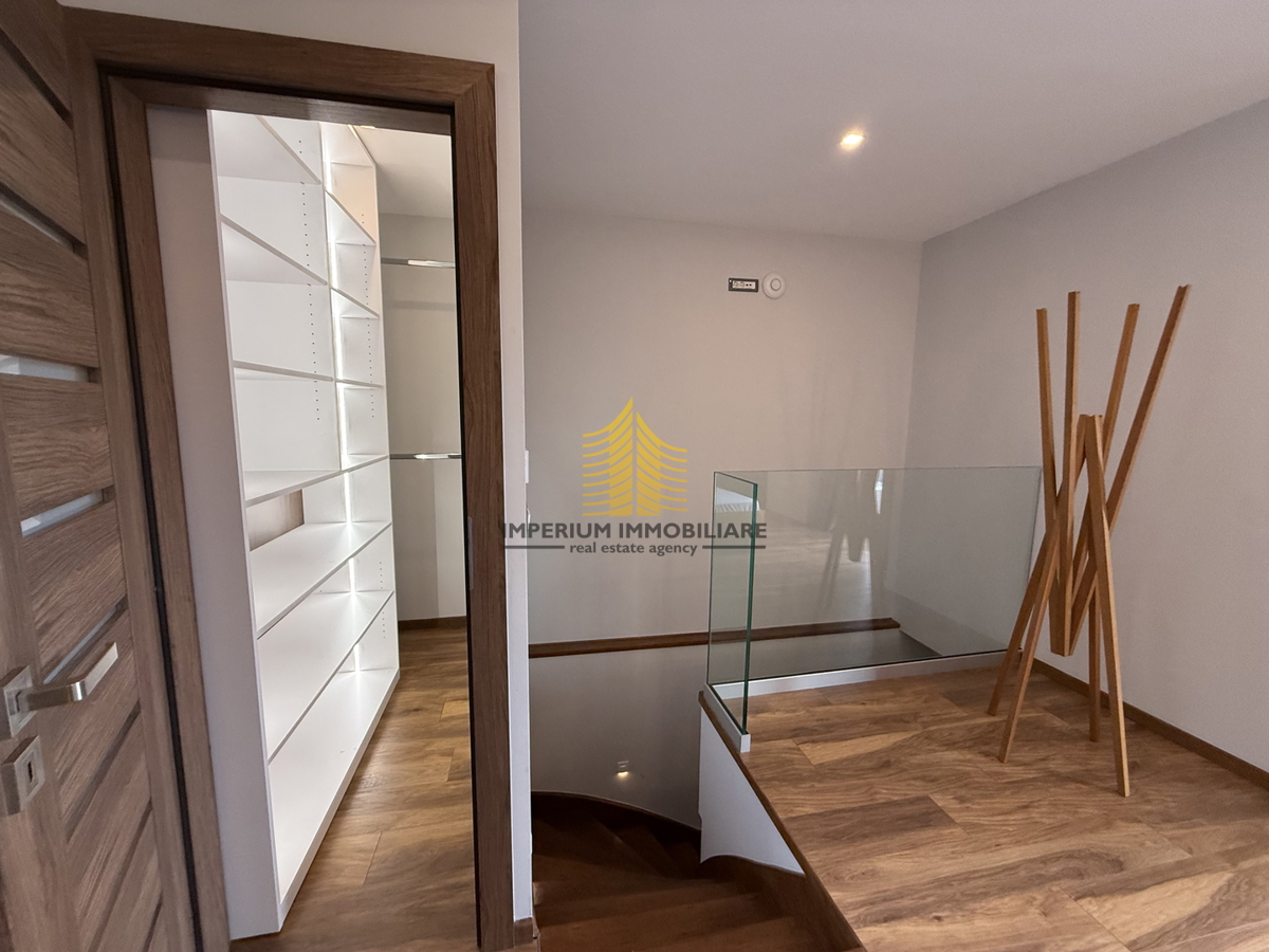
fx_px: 513
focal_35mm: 14
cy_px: 476
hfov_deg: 102.1
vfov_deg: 85.7
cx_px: 634
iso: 320
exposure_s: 1/99
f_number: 2.2
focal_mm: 2.22
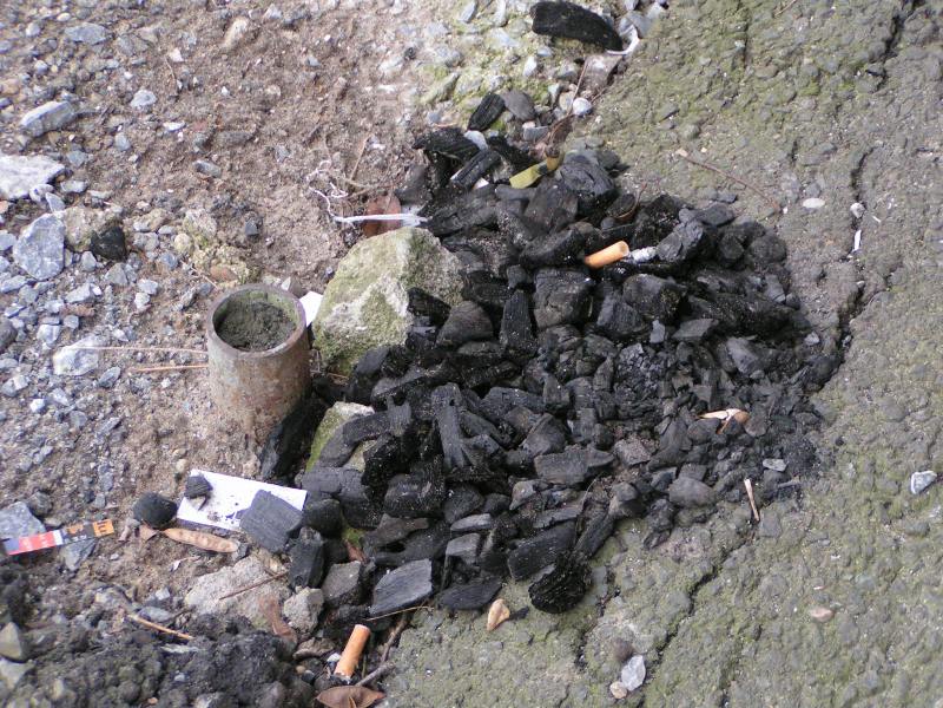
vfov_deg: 11.9
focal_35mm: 125
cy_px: 354
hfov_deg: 15.8
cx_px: 472
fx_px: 3405
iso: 200
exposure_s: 1/100
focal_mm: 19.1
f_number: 3.5
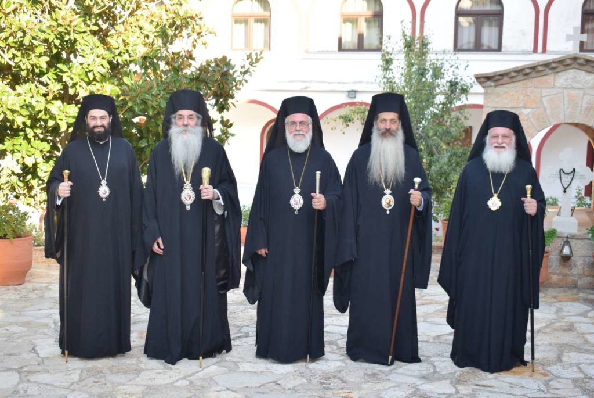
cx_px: 297
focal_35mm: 46
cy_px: 199
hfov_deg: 42.3
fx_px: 768
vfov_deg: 29.0
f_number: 5.6
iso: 320
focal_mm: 31
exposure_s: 1/125
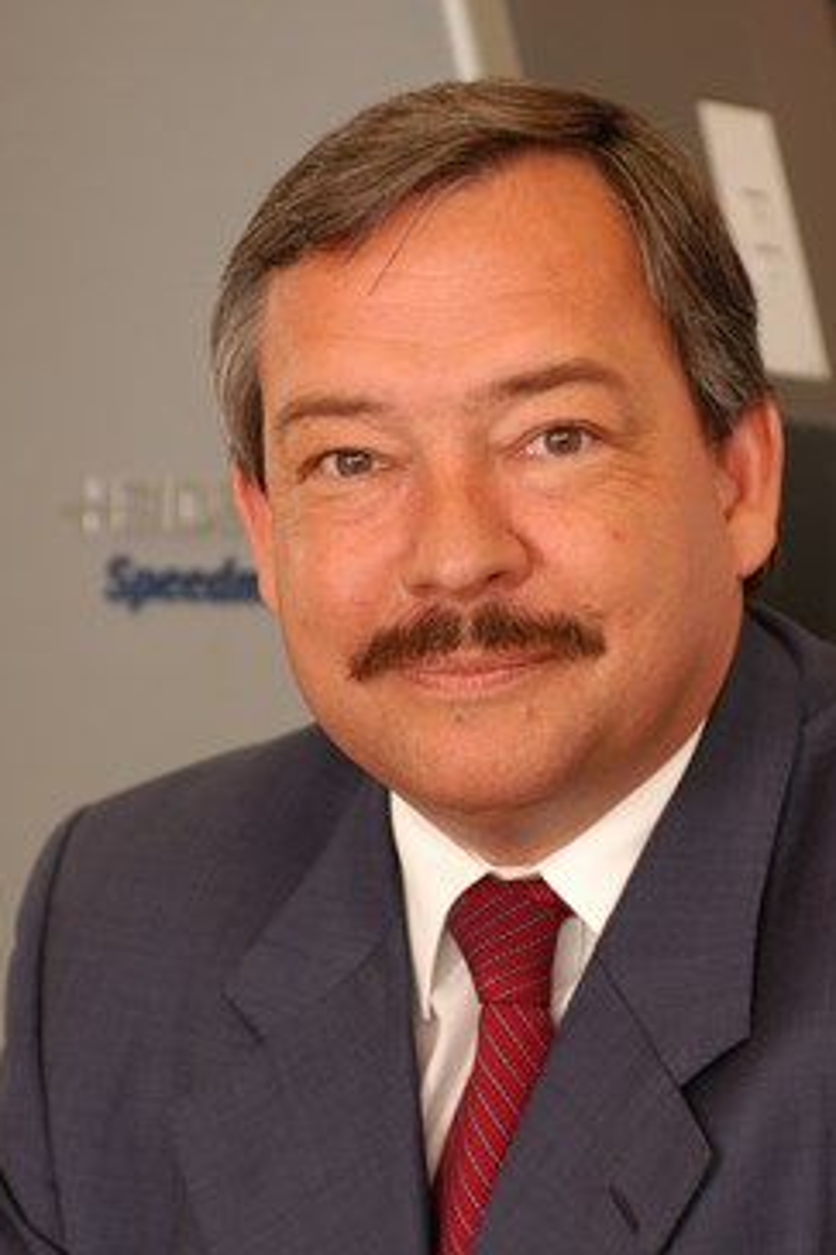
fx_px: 4009
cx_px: 540
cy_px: 853
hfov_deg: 11.9
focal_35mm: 115
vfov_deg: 17.7
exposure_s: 1/40
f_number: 3.5
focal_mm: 56
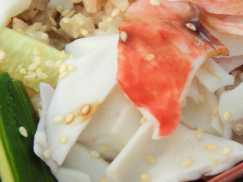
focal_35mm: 139
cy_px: 42
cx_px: 115
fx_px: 976
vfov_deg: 10.6
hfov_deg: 14.2
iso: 220
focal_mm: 9.7
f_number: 3.8
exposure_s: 1/30
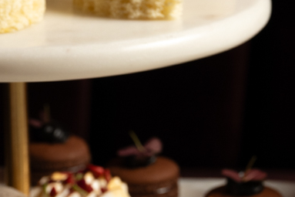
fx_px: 1638
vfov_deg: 6.8
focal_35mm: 200
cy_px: 303
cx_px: 45
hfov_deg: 10.3
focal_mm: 51
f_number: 7.1
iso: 250
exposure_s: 1/160
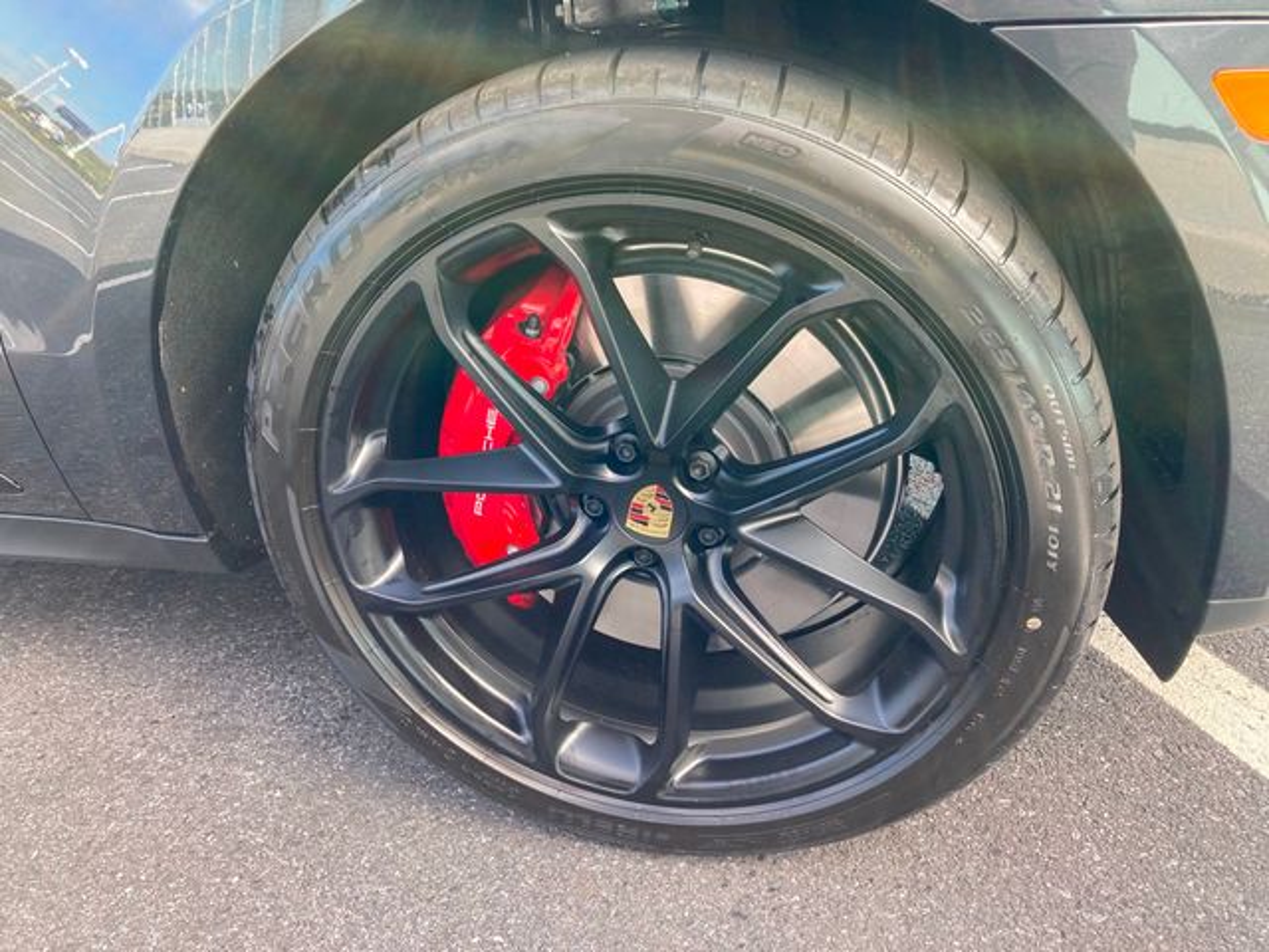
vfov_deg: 49.7
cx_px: 634
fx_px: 1026
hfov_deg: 63.4
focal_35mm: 28
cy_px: 476
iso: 25
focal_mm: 3.99
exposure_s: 1/121
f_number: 1.8
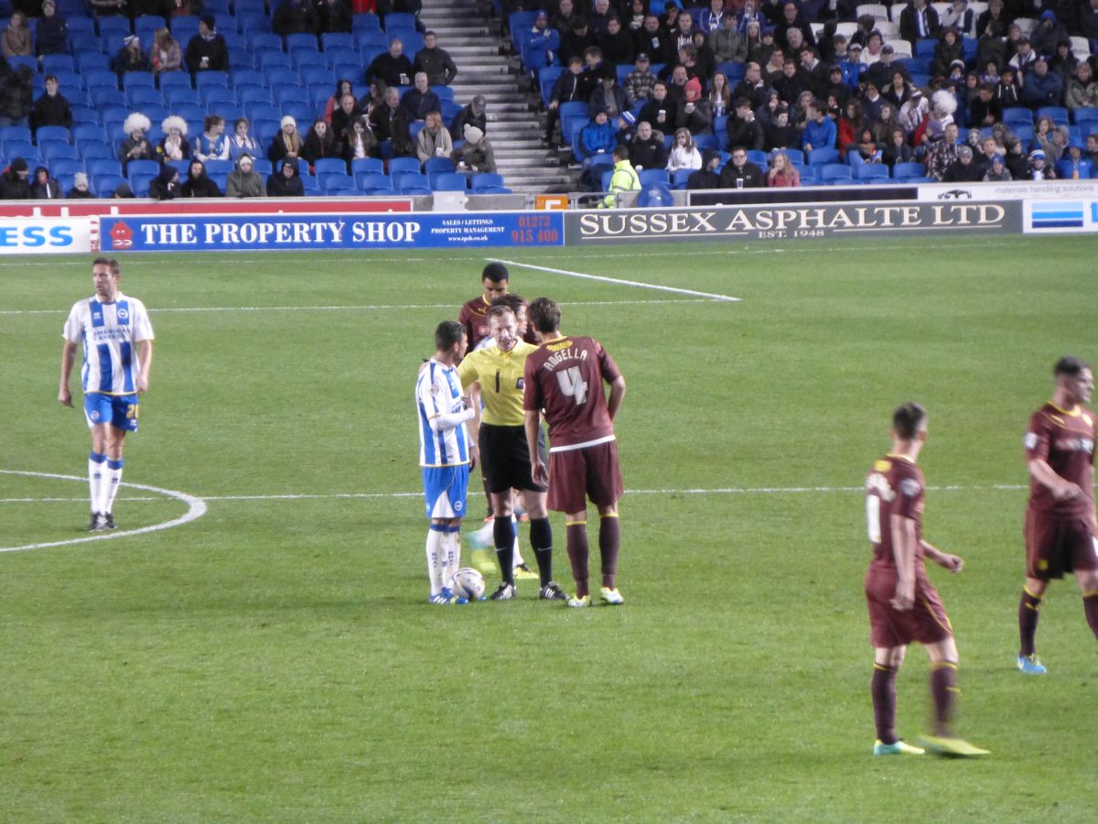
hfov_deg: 5.9
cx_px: 549
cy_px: 412
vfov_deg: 4.4
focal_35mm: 336
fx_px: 10658
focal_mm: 60
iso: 800
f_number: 5.9
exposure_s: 1/25
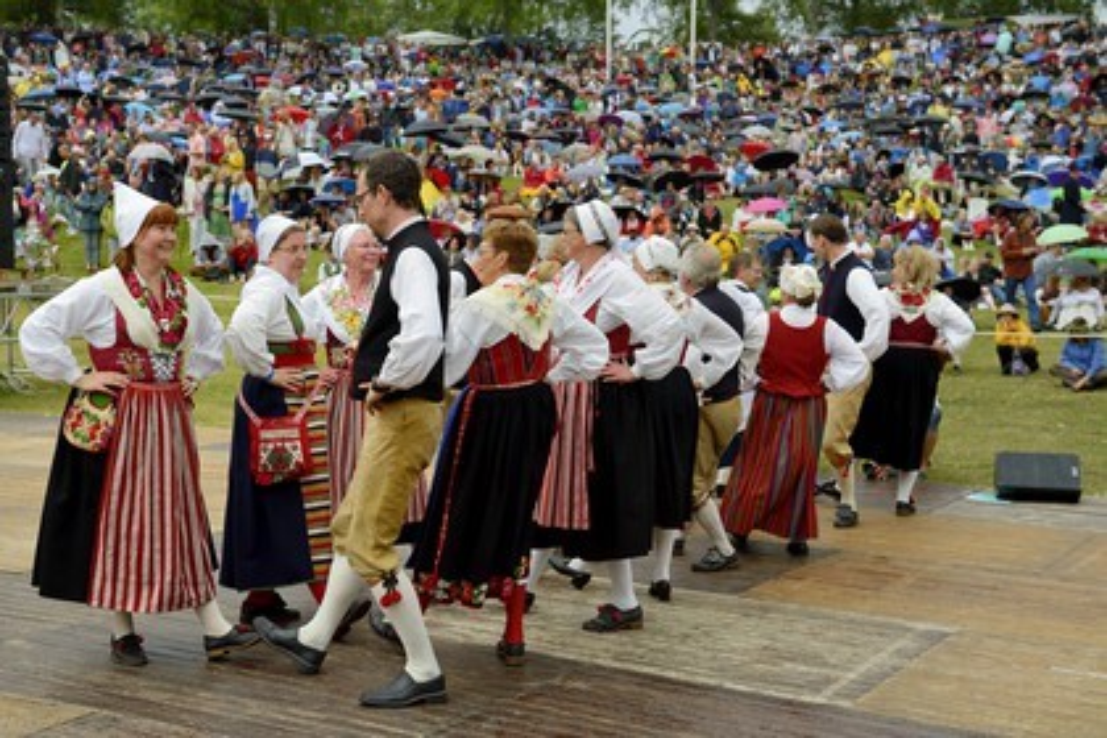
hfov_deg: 41.1
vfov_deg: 28.1
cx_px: 554
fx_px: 1476
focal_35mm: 48
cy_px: 369
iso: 800
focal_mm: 48
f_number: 4.5
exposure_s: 1/200
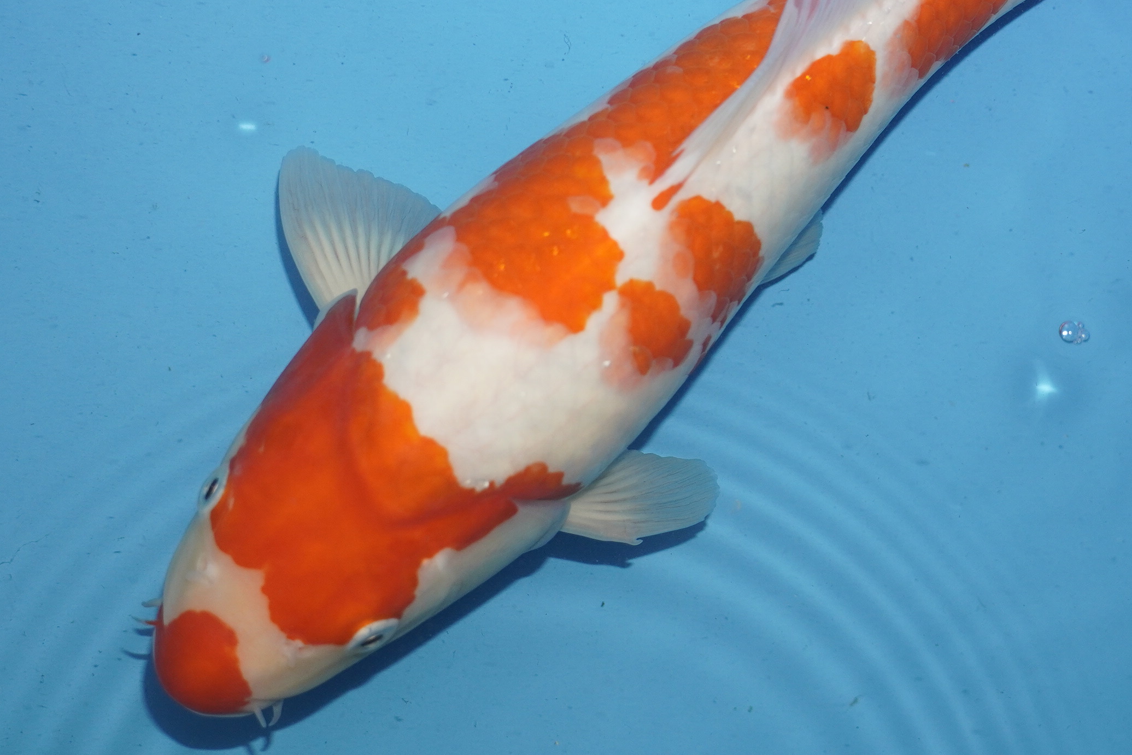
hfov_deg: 27.1
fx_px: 2327
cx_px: 783
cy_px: 337
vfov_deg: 18.4
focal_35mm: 74
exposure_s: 1/160
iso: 640
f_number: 4.5
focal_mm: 34
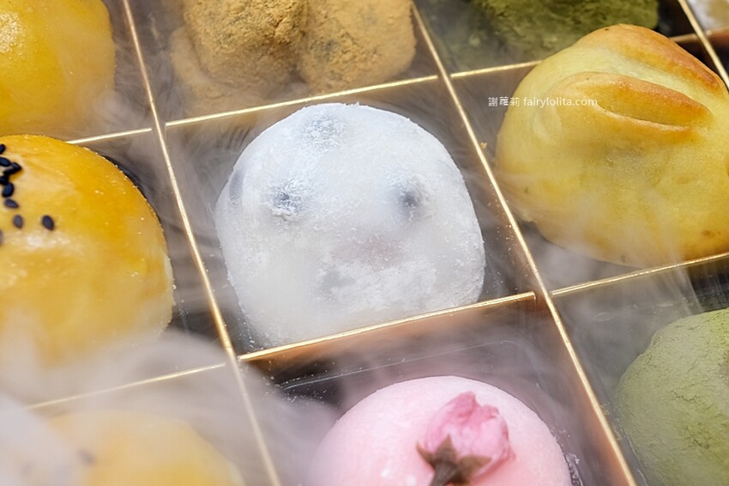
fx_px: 708
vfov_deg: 37.8
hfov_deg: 54.5
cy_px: 243
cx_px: 364
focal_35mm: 35
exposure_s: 1/34
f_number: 3.6
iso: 160
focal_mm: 23
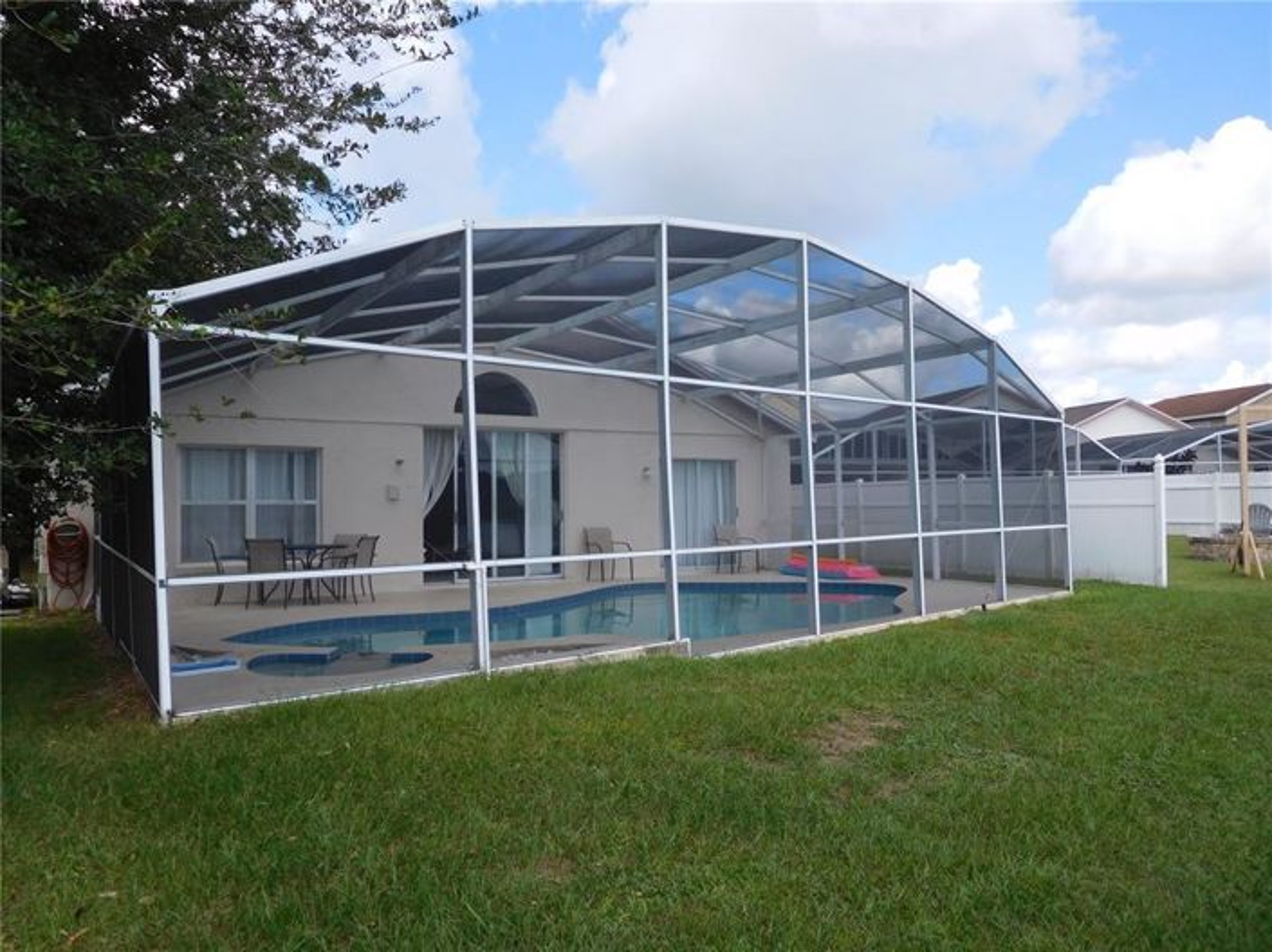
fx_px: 918
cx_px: 636
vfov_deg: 54.8
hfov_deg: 69.4
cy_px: 476
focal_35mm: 25
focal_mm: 4.5
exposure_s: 1/800
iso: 125
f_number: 3.4
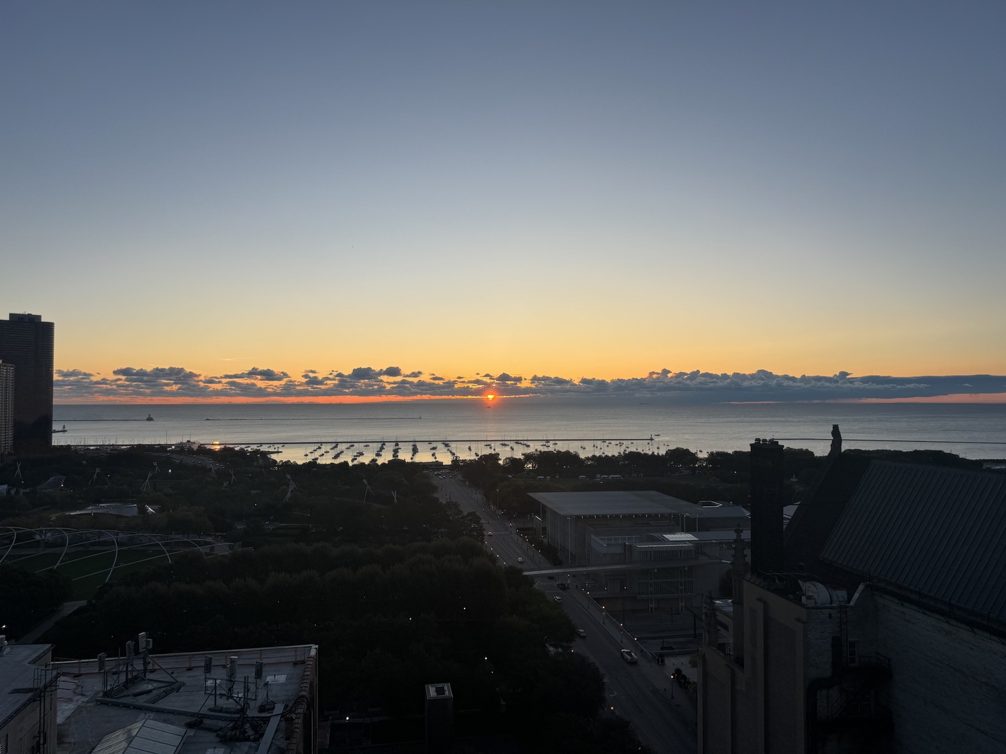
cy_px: 377
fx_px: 697
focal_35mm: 24
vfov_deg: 56.8
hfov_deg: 71.6
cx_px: 503
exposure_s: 1/582
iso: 80
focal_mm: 6.86
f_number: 1.78
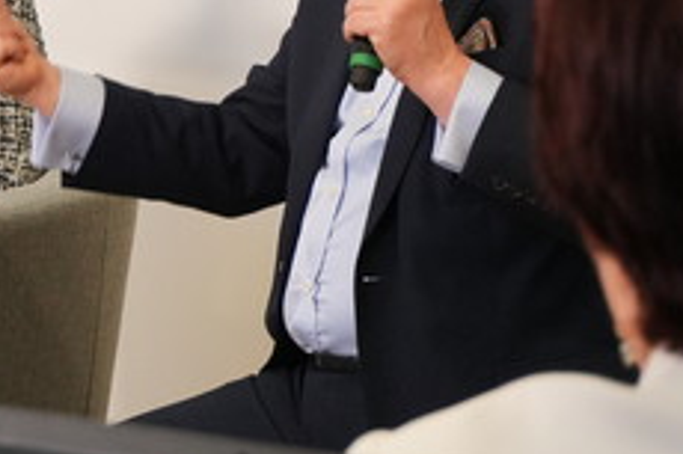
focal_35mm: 209
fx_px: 3962
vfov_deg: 6.5
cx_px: -178
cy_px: -105
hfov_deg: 9.7
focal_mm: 50
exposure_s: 1/80
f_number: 5.6
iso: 1600
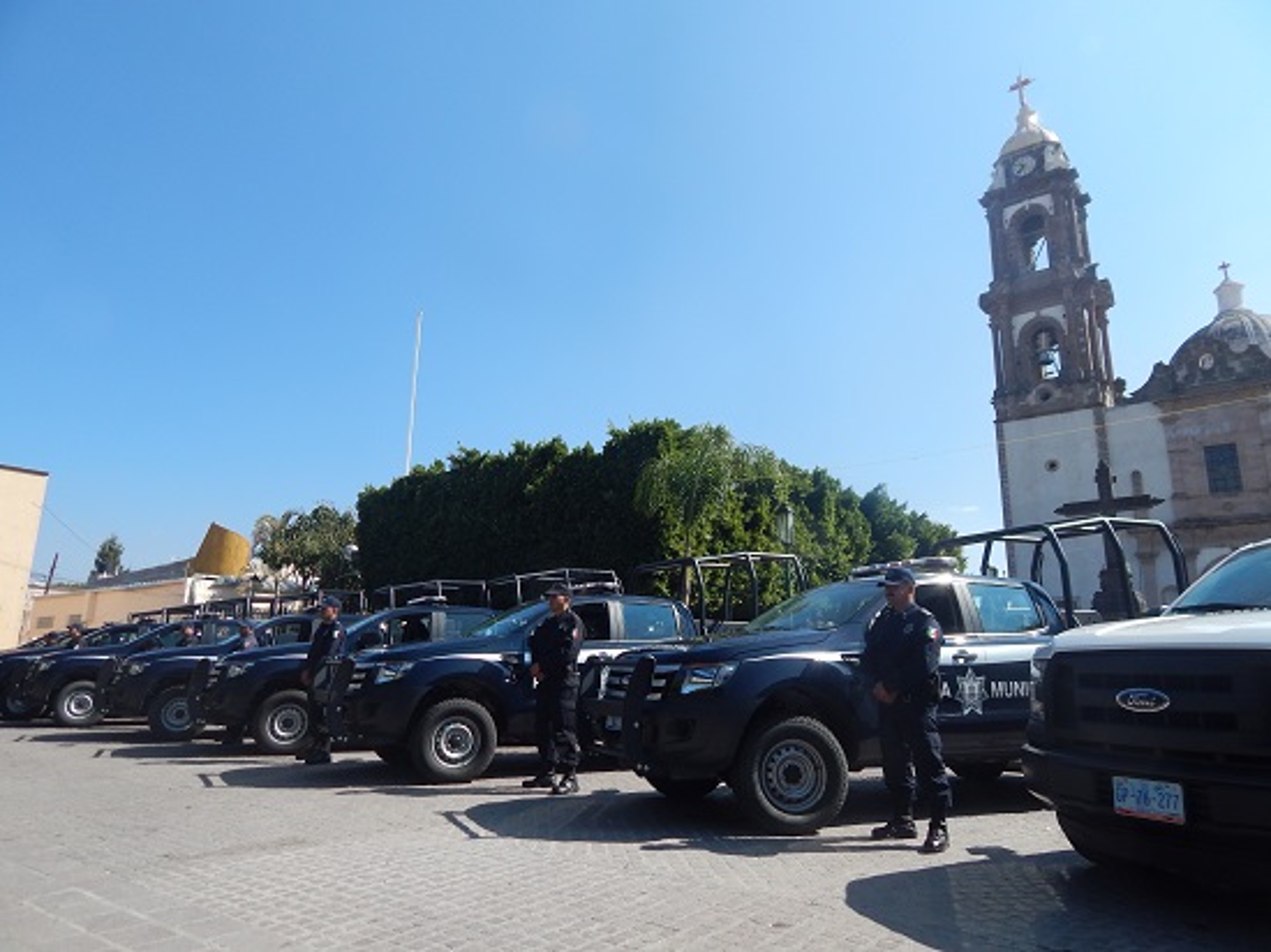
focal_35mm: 23
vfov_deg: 58.8
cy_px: 476
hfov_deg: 73.9
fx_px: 844
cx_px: 636
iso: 125
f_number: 6
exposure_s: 1/400
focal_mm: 4
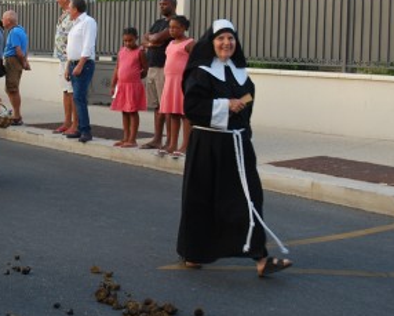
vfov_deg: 18.5
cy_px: 55
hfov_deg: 22.9
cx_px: 79
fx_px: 957
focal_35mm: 82
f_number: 4.5
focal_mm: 26
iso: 200
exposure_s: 1/80
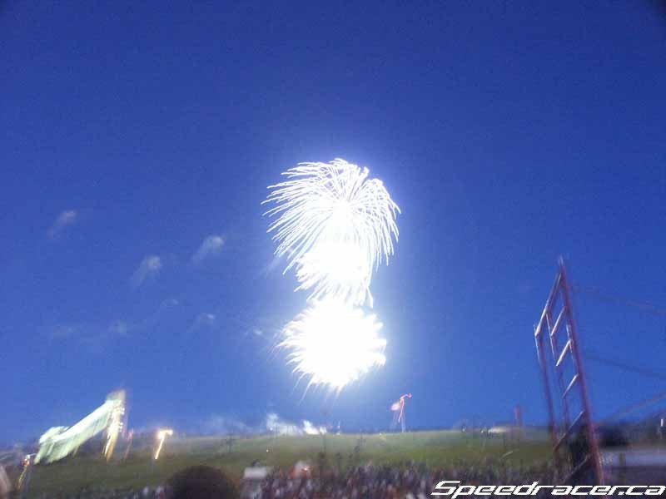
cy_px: 250
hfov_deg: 56.8
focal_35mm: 32
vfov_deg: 44.2
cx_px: 333
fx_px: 616
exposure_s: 4
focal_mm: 8.35
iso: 400
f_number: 2.8
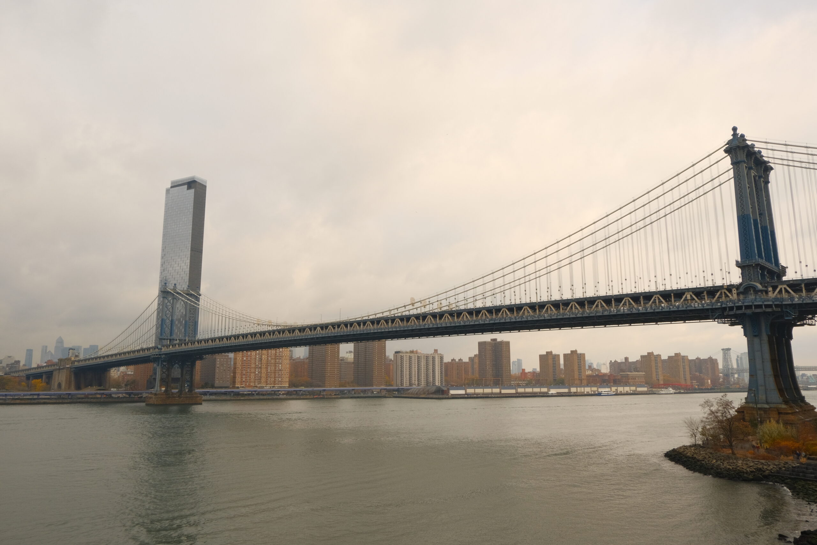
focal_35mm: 26
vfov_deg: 49.6
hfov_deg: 69.4
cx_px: 408
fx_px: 590
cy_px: 272
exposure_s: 1/250
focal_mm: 17
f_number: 13
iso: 500
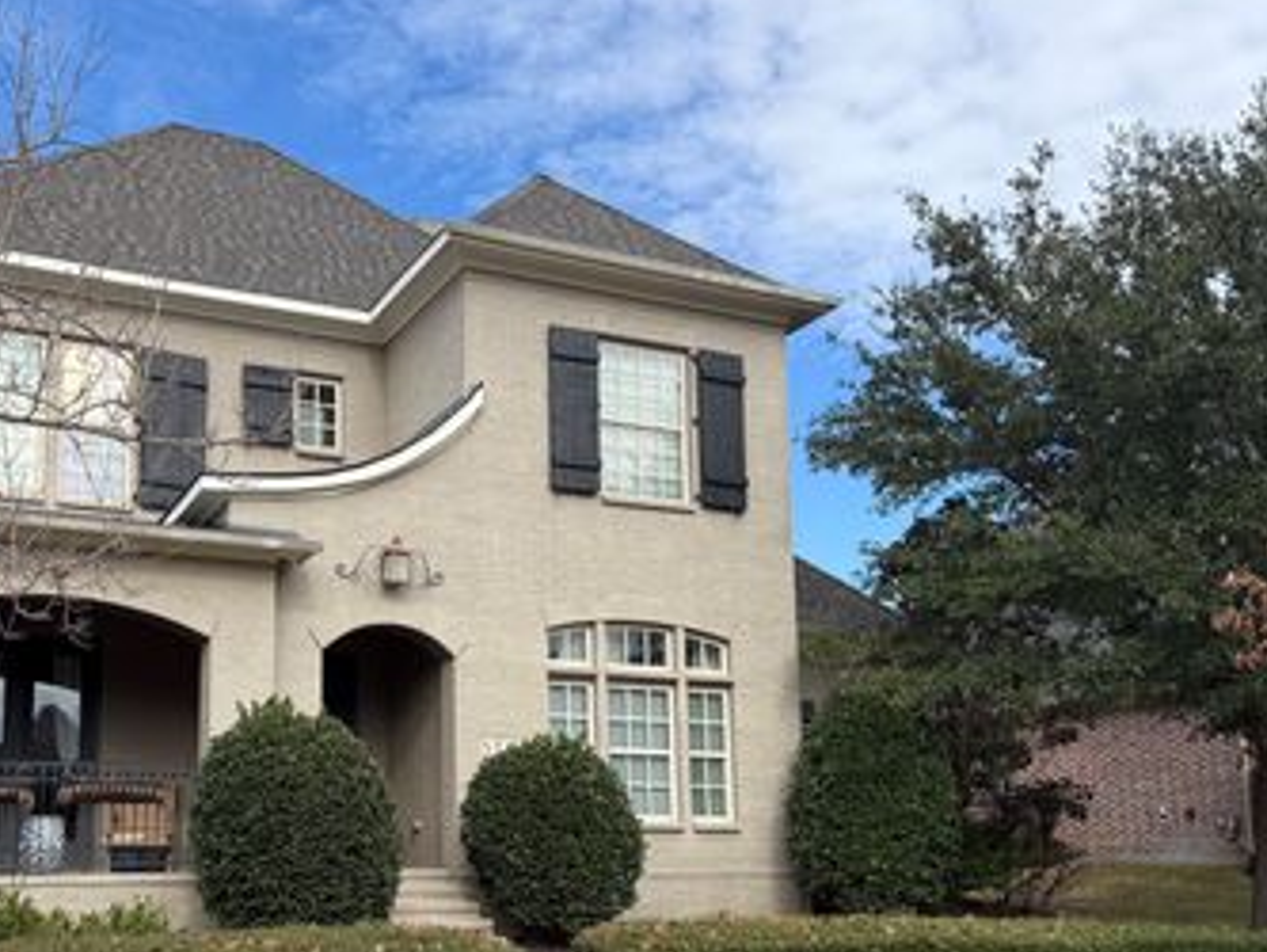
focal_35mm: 36
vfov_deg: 39.0
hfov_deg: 50.4
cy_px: 664
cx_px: 422
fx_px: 1318
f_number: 1.78
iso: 80
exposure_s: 1/1949
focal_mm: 6.76
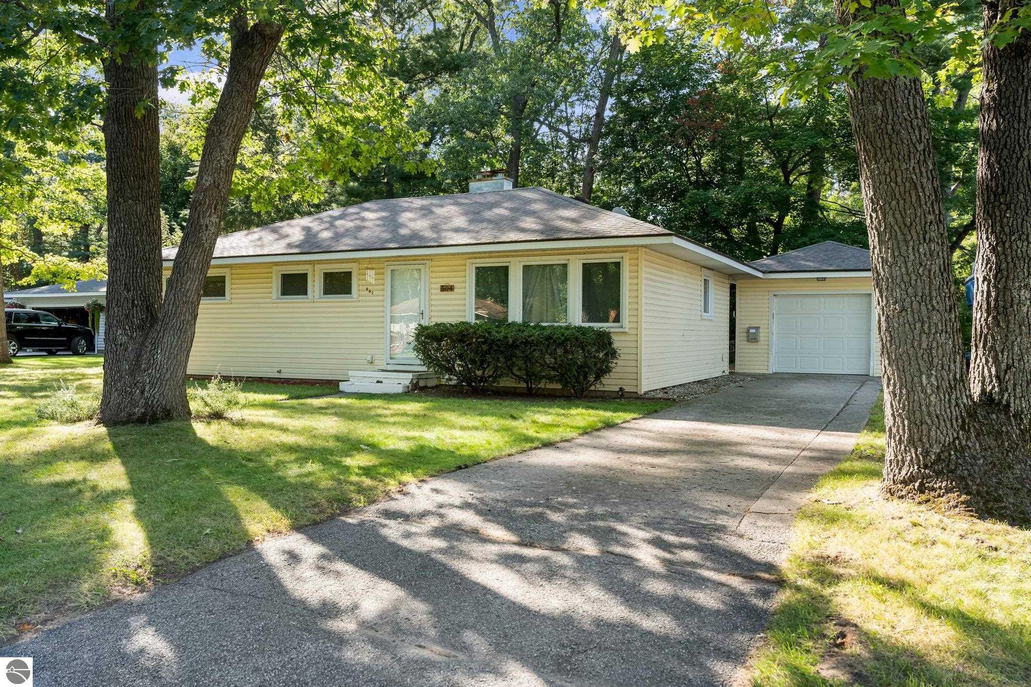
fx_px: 819
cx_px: 516
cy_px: 344
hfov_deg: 64.4
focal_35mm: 29
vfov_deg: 45.5
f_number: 5.6
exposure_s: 1/100
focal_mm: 28.6
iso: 250
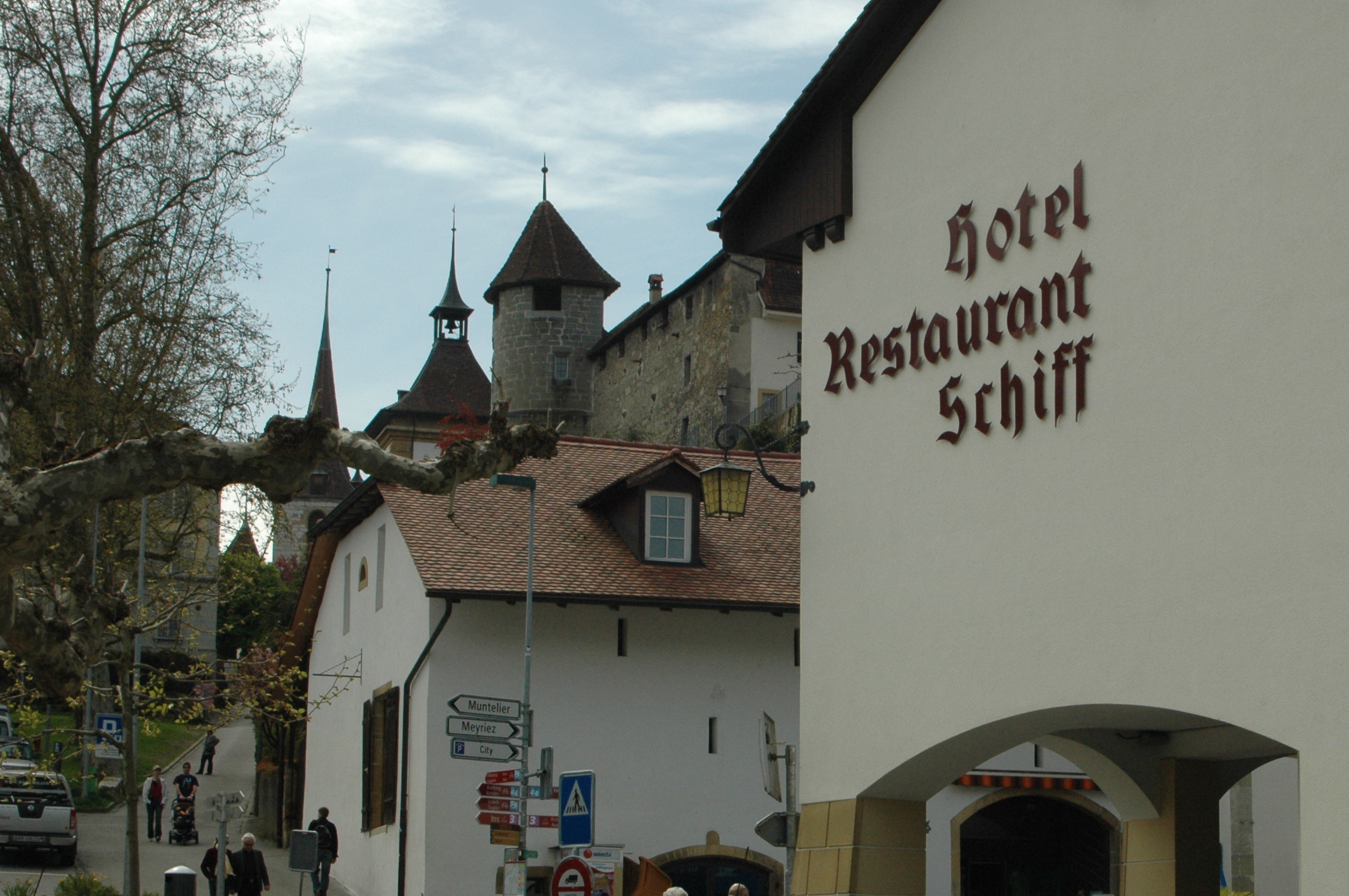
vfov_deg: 18.3
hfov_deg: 27.2
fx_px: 2770
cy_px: 612
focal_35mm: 74
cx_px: 913
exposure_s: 1/500
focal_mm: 36
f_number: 11
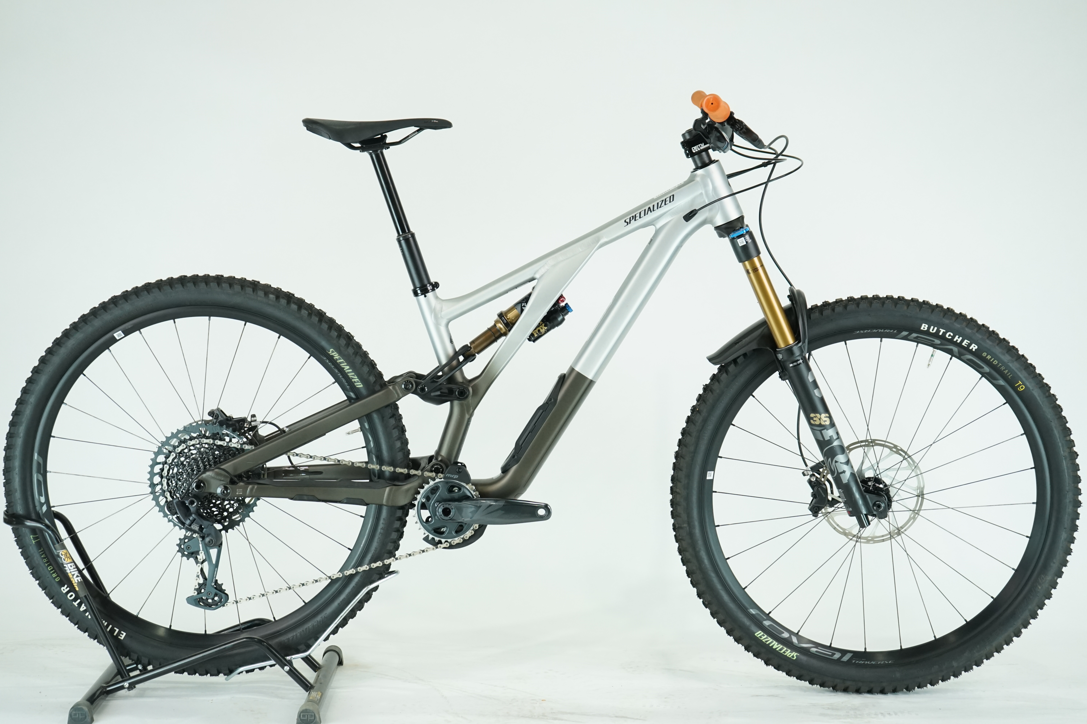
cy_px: 362
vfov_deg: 23.8
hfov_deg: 35.1
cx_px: 544
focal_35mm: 57
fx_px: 1721
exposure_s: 1/200
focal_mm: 57
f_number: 5.6
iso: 1600
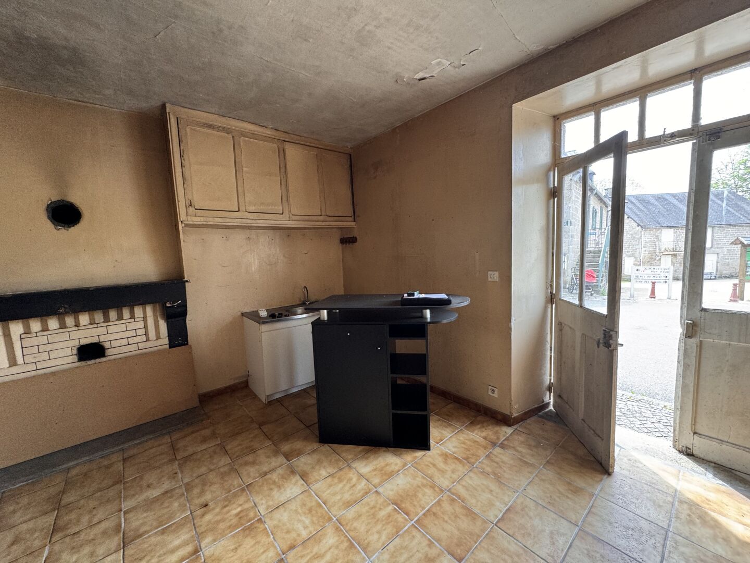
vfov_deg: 85.7
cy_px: 282
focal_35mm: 14
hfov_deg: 102.1
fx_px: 303
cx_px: 375
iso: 125
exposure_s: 1/99
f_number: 2.2
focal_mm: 2.22
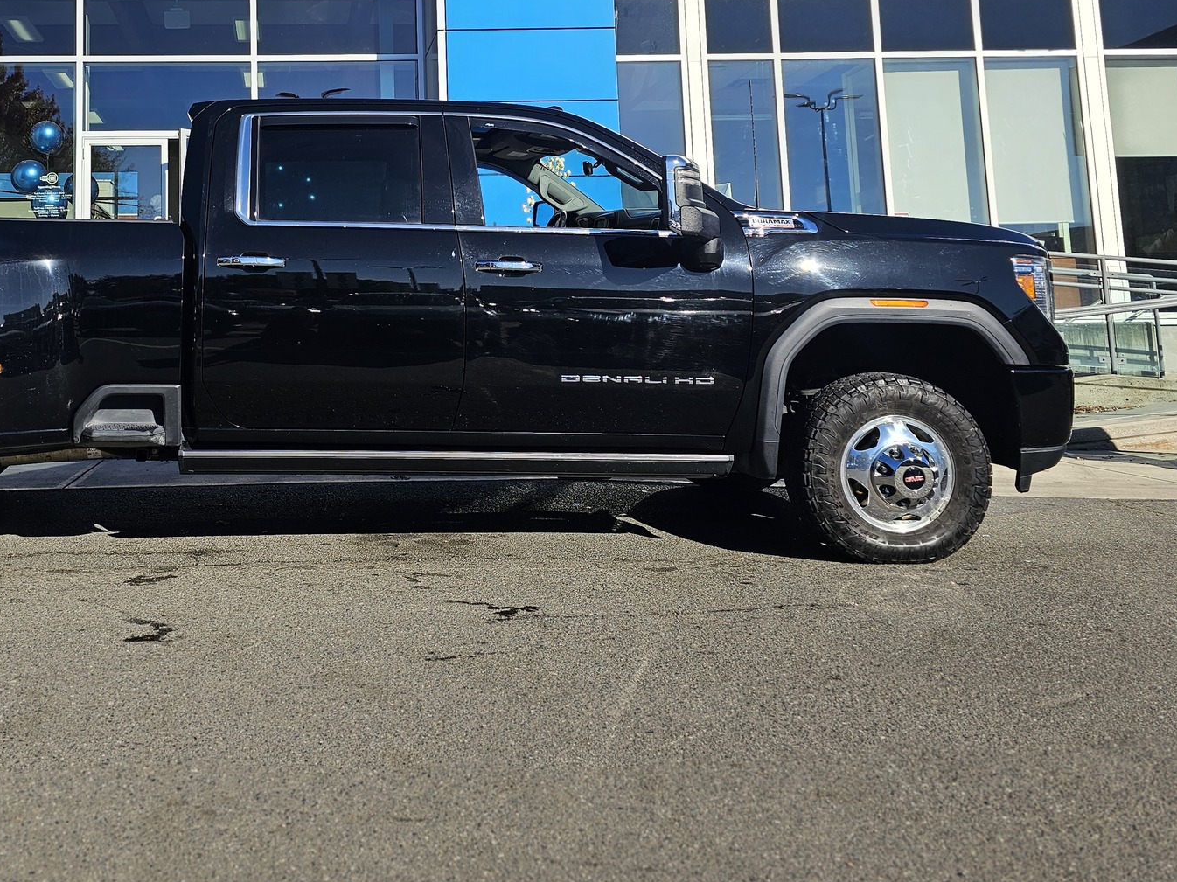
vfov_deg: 39.6
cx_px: 341
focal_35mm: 35
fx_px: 1190
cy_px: 226
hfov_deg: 51.1
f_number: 1.7
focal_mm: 6.3
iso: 10
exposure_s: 1/701
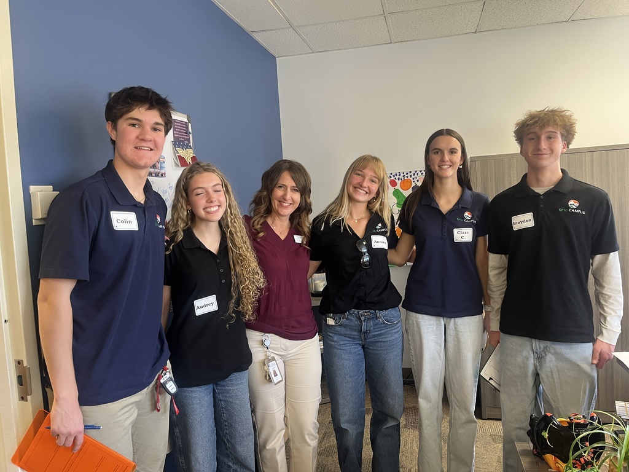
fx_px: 472
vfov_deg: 53.1
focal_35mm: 26
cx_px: 314
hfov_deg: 67.3
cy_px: 236
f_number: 1.6
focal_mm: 5.1
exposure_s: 1/61
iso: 125
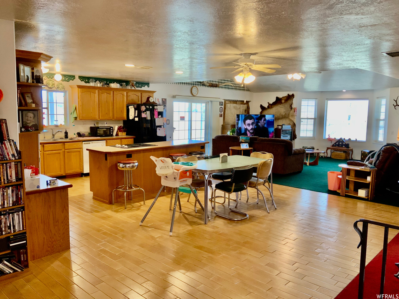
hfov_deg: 61.7
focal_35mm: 29
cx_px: 200
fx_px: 334
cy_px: 150
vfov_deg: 48.2
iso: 100
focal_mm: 3
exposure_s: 1/60
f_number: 1.8
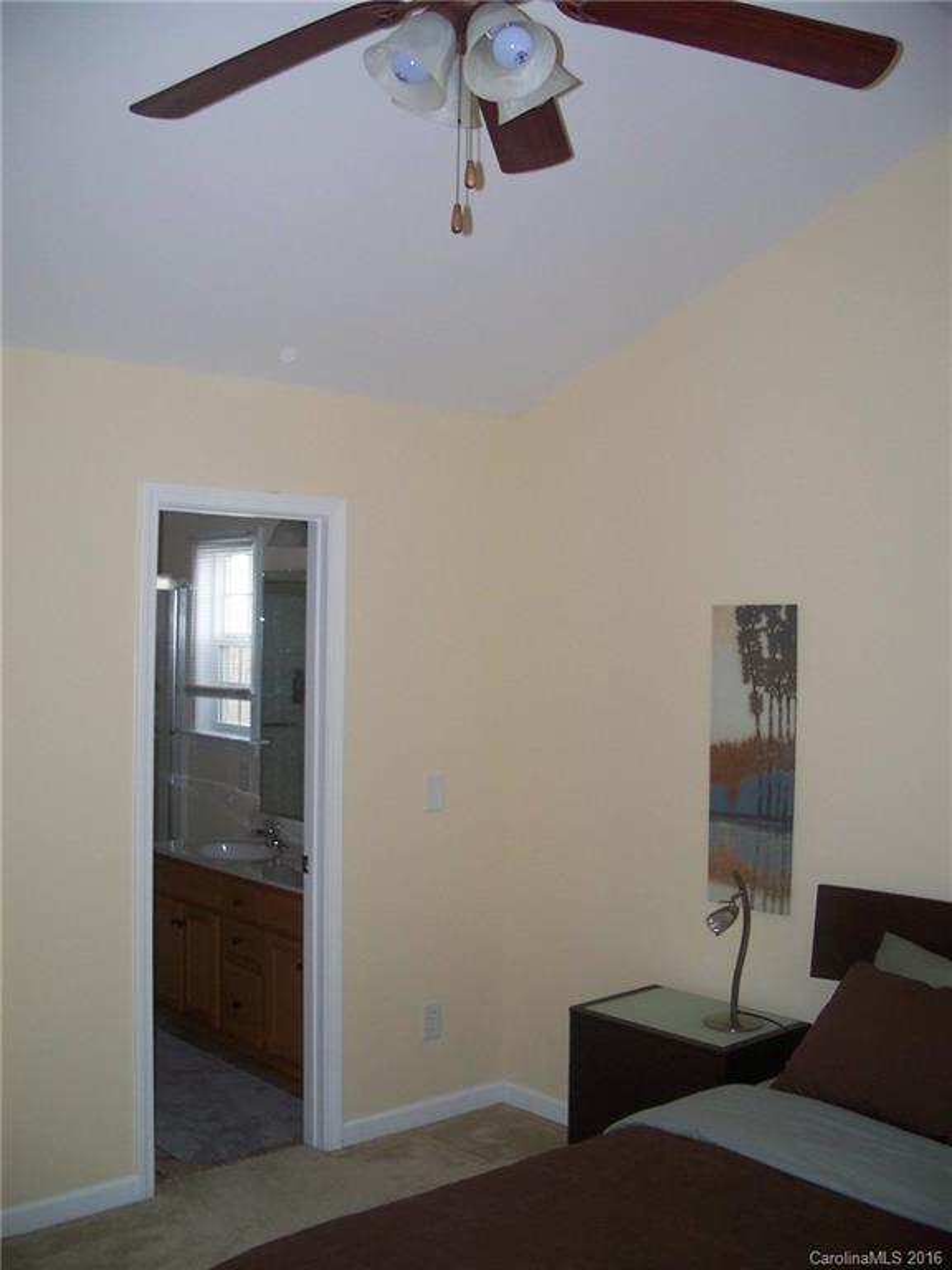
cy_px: 635
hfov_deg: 38.7
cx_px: 476
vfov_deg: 50.1
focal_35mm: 37
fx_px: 1357
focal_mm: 7.8
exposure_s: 1/60
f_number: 2.8
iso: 200
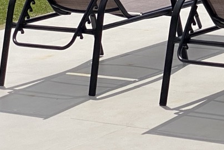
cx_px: 411
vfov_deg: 6.2
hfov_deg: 9.1
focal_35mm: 215
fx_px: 1338
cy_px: -145
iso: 25
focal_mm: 6
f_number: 2
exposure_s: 1/4785
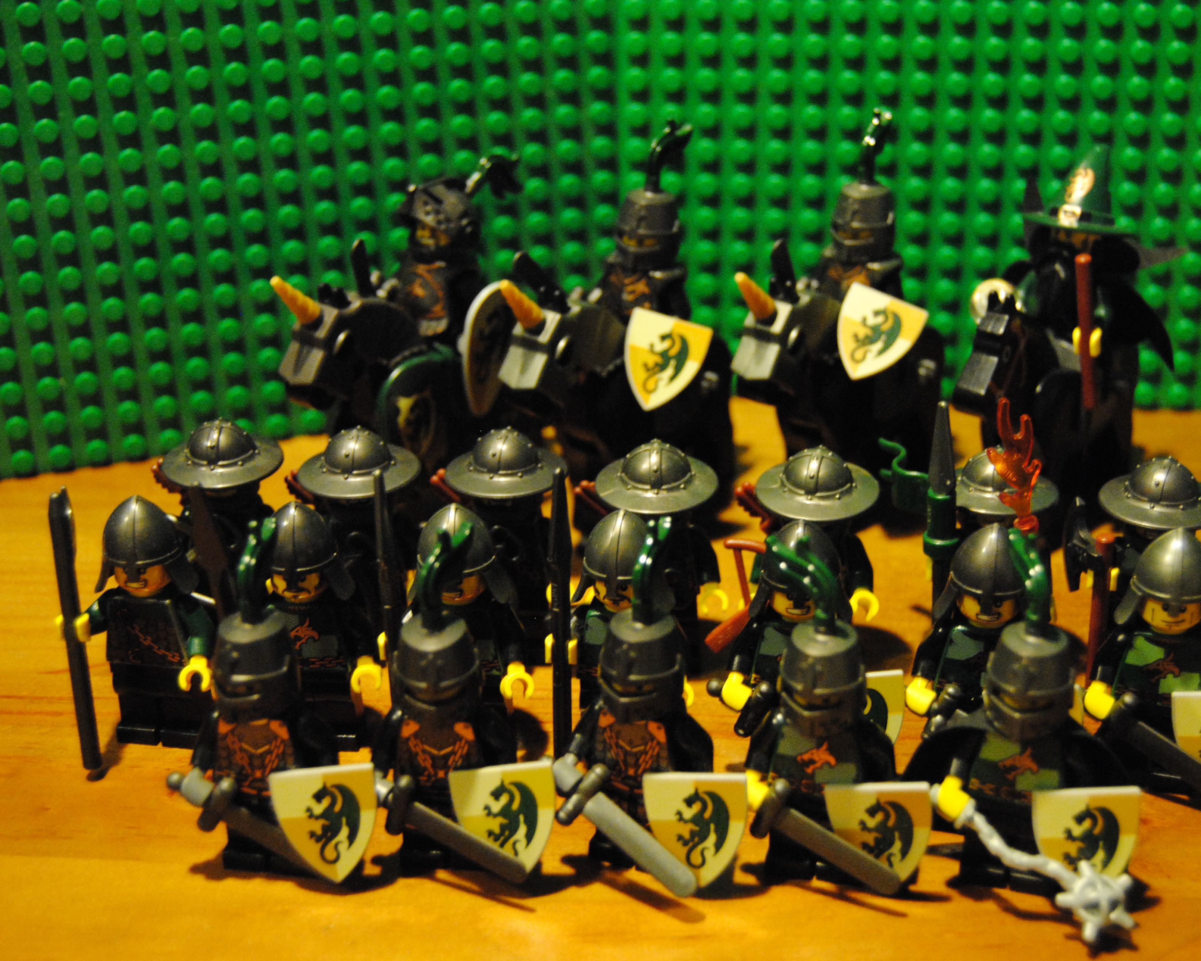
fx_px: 1868
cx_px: 683
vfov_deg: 28.8
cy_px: 480
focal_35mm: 53
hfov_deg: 35.6
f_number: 4.2
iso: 1600
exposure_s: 1/13
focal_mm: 31
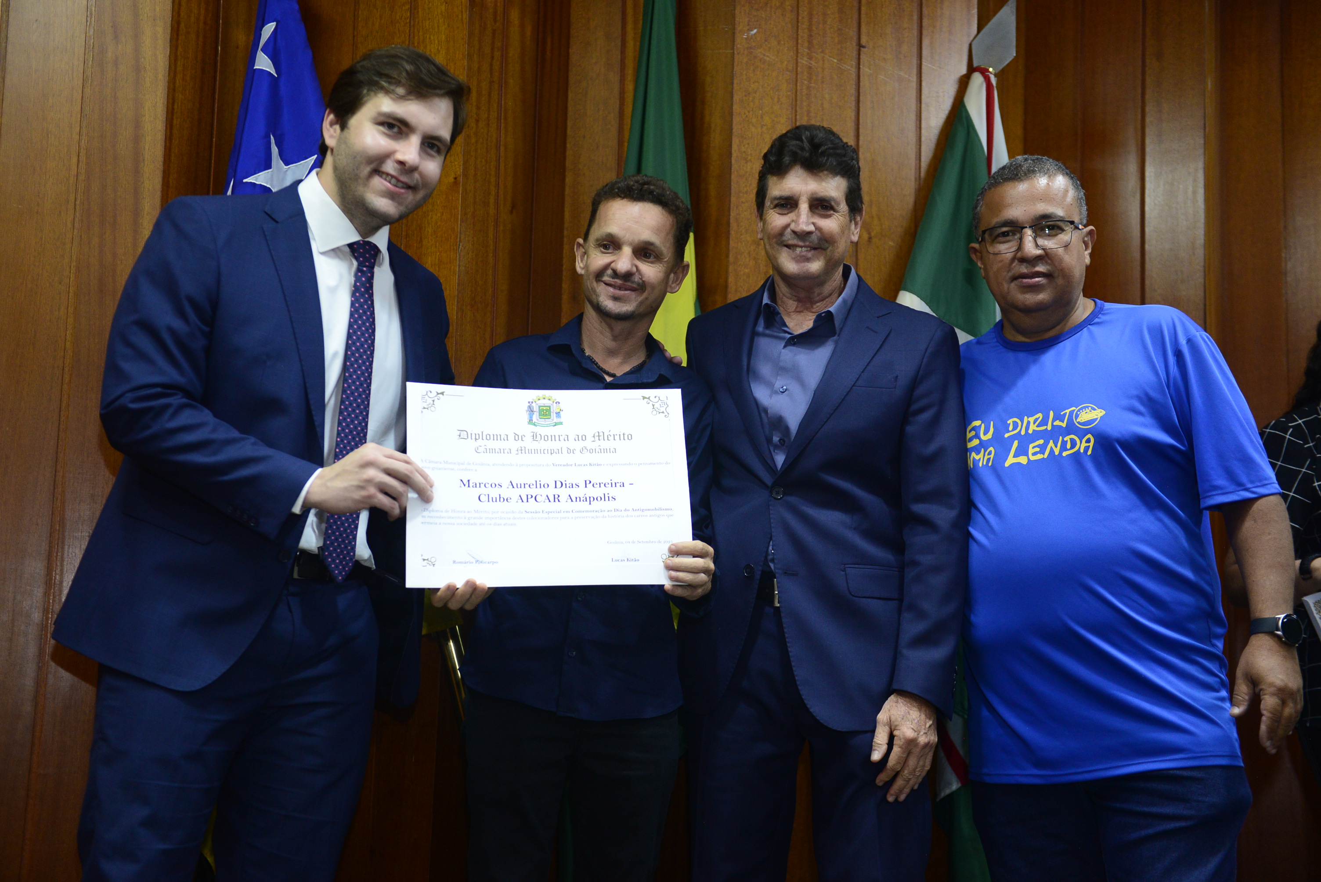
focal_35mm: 48
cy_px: 441
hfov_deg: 41.1
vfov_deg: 28.1
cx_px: 660
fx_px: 1762
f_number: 3.2
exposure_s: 1/125
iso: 2000
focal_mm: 48
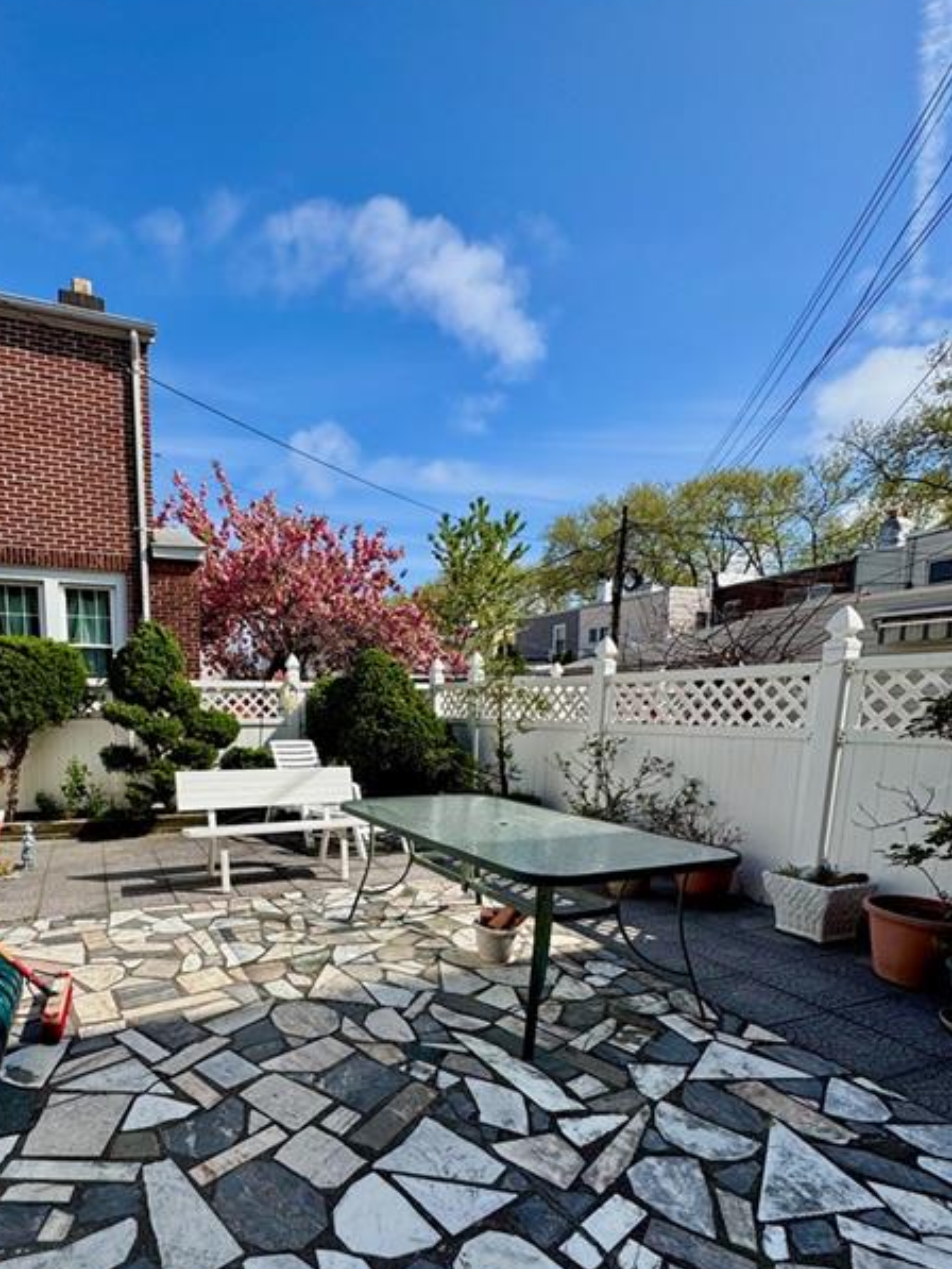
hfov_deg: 70.2
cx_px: 344
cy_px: 789
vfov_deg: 86.1
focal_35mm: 18
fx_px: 660
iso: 50
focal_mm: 2.22
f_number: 2.2
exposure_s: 1/1976
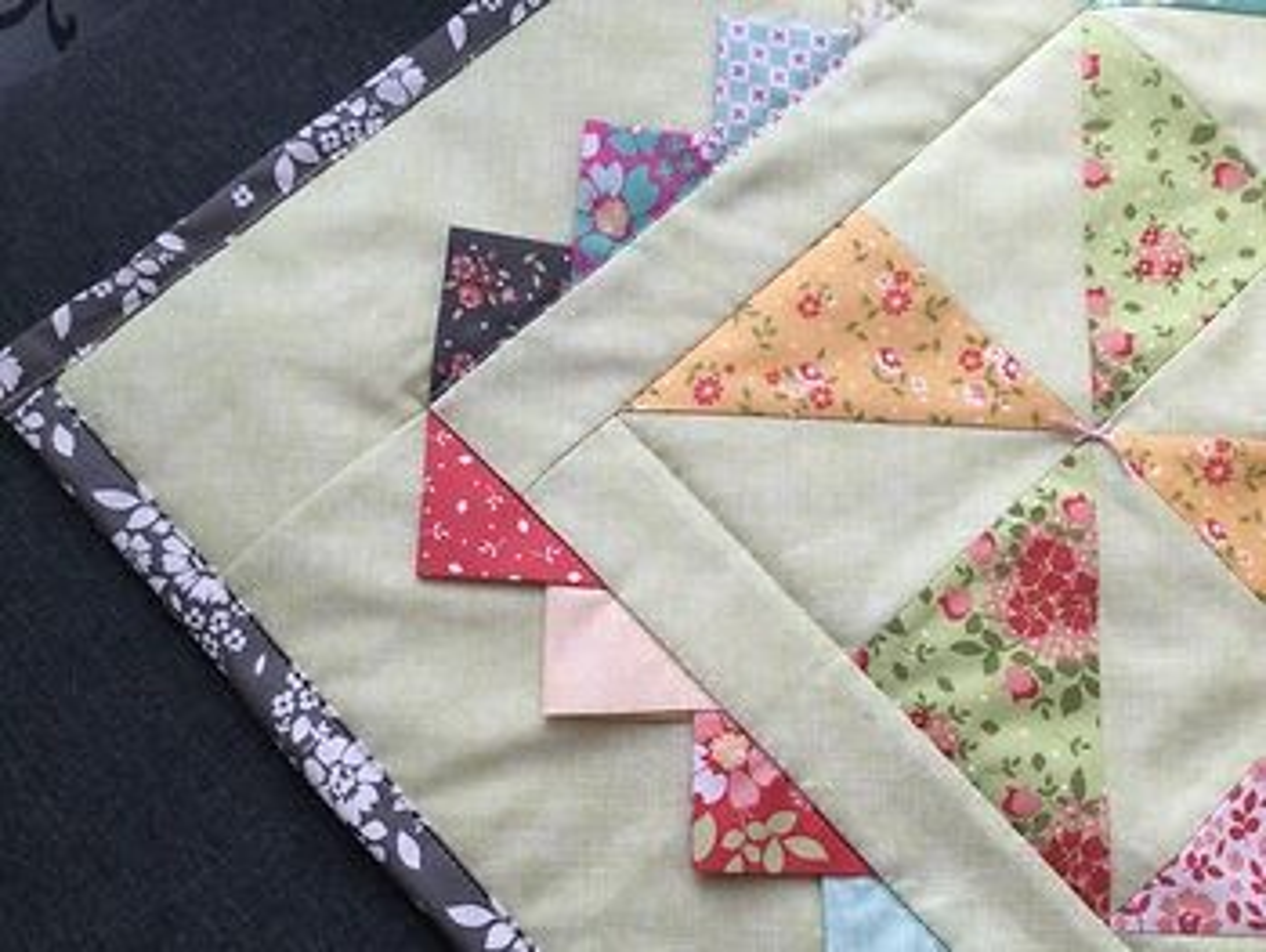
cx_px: 633
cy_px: 476
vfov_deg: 45.5
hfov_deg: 58.3
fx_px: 1135
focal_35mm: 31
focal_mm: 3.3
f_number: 2.4
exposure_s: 1/30
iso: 32
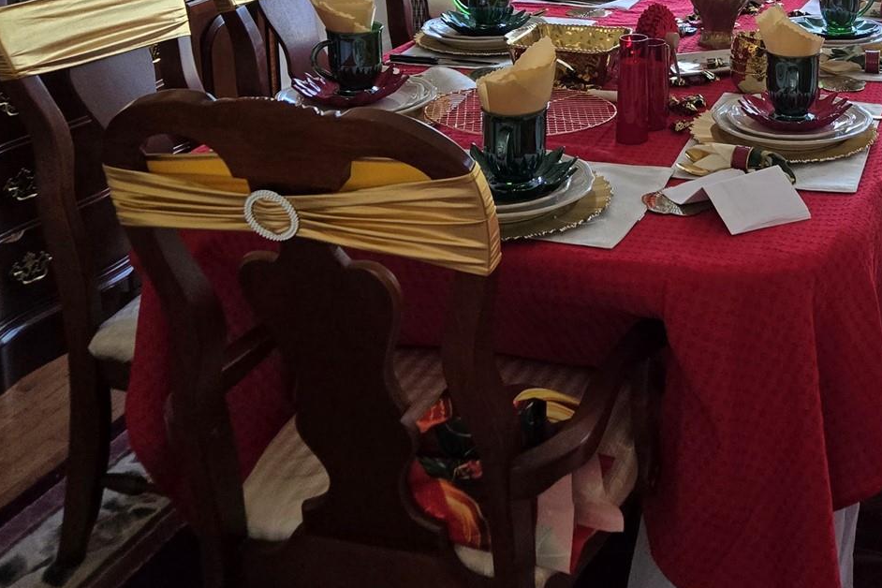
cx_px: 730
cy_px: -49
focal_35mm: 52
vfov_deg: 24.4
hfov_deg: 36.6
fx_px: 1274
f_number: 1.8
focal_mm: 5.4
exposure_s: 1/180
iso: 125
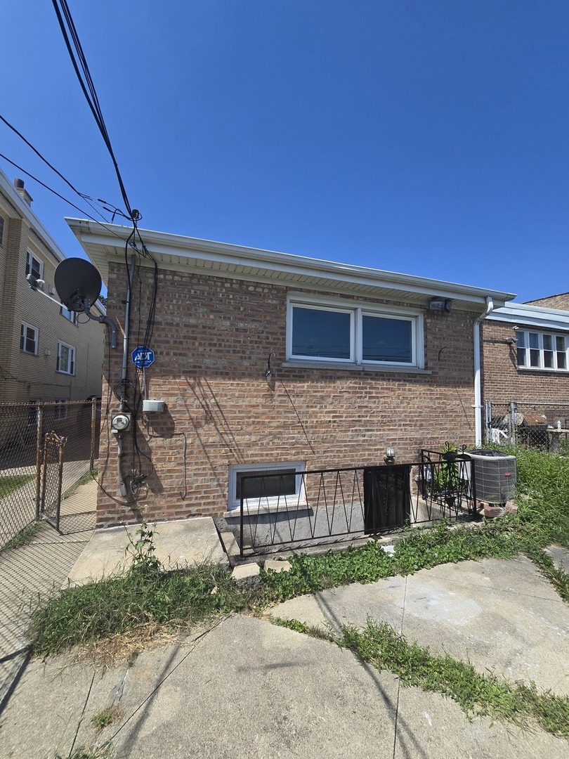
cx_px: 284
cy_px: 380
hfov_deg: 89.9
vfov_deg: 106.2
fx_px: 285
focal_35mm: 13
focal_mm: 2.2
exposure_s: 1/2463
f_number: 2.2
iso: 50
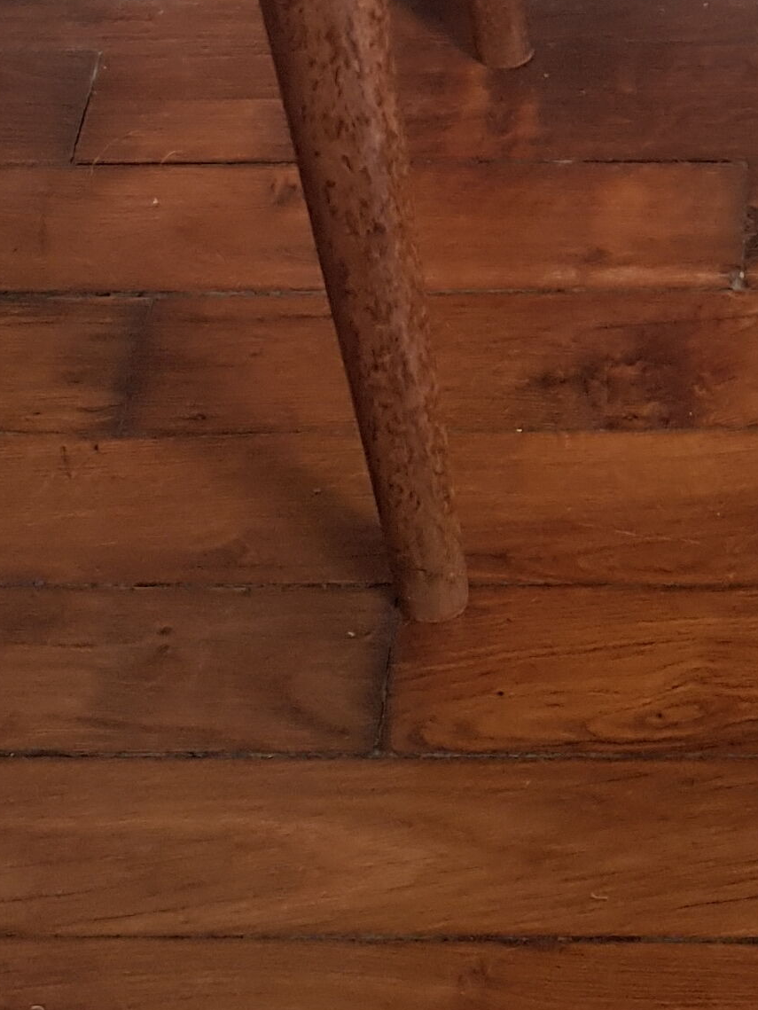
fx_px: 2685
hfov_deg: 15.7
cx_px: 806
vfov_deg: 19.1
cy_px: -432
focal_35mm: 92
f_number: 1.7
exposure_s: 1/50
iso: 160
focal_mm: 4.2
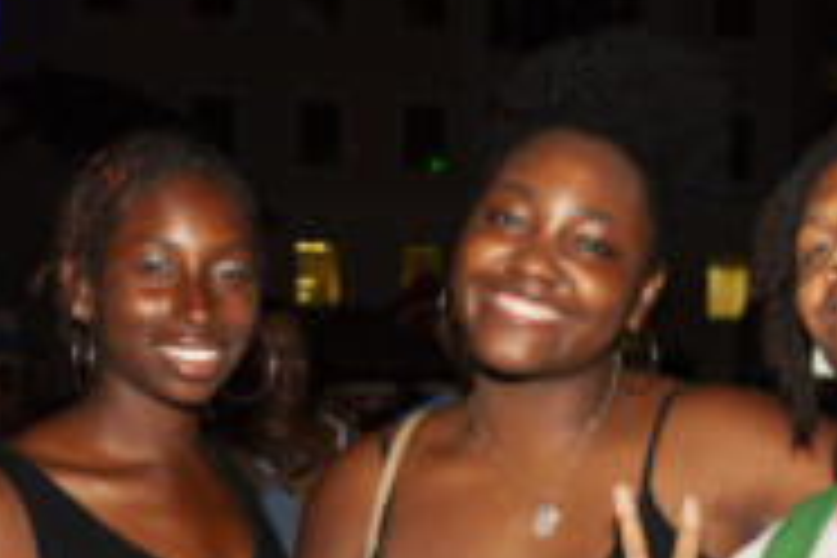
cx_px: 585
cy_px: 610
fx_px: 2255
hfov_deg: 20.9
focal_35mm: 97
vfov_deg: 13.8
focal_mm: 24
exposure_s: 1/60
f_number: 4
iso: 200
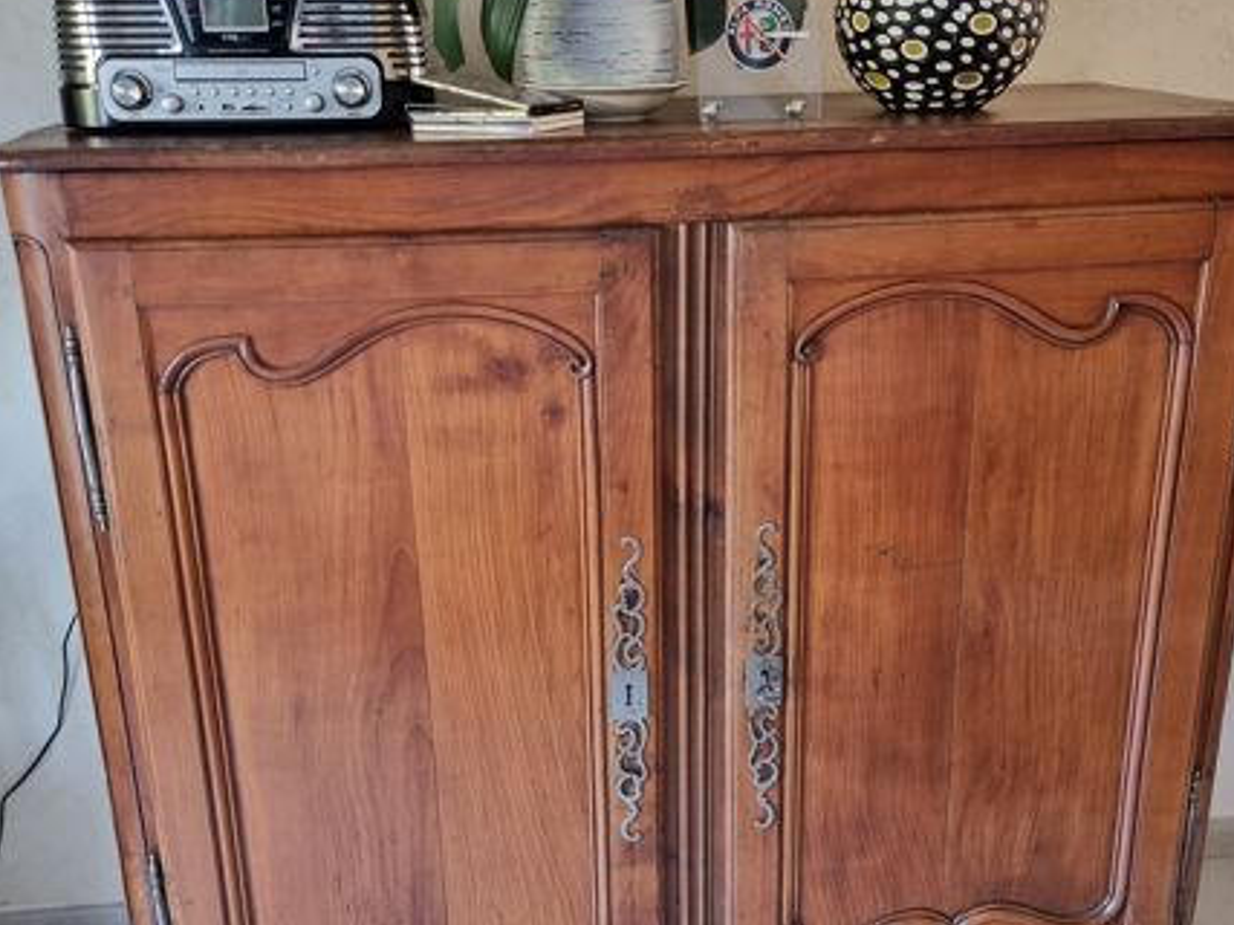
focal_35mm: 39
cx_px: 644
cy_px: 512
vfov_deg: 36.8
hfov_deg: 47.9
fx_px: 1390
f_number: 1.8
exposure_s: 1/50
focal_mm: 5.4
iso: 500
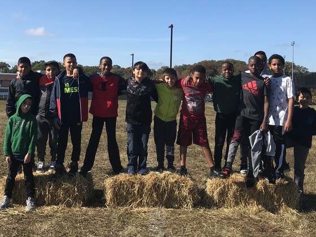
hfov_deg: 63.4
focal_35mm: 28
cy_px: 118
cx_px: 158
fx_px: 256
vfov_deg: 49.7
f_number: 1.8
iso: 20
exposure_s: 1/2457
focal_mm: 3.99
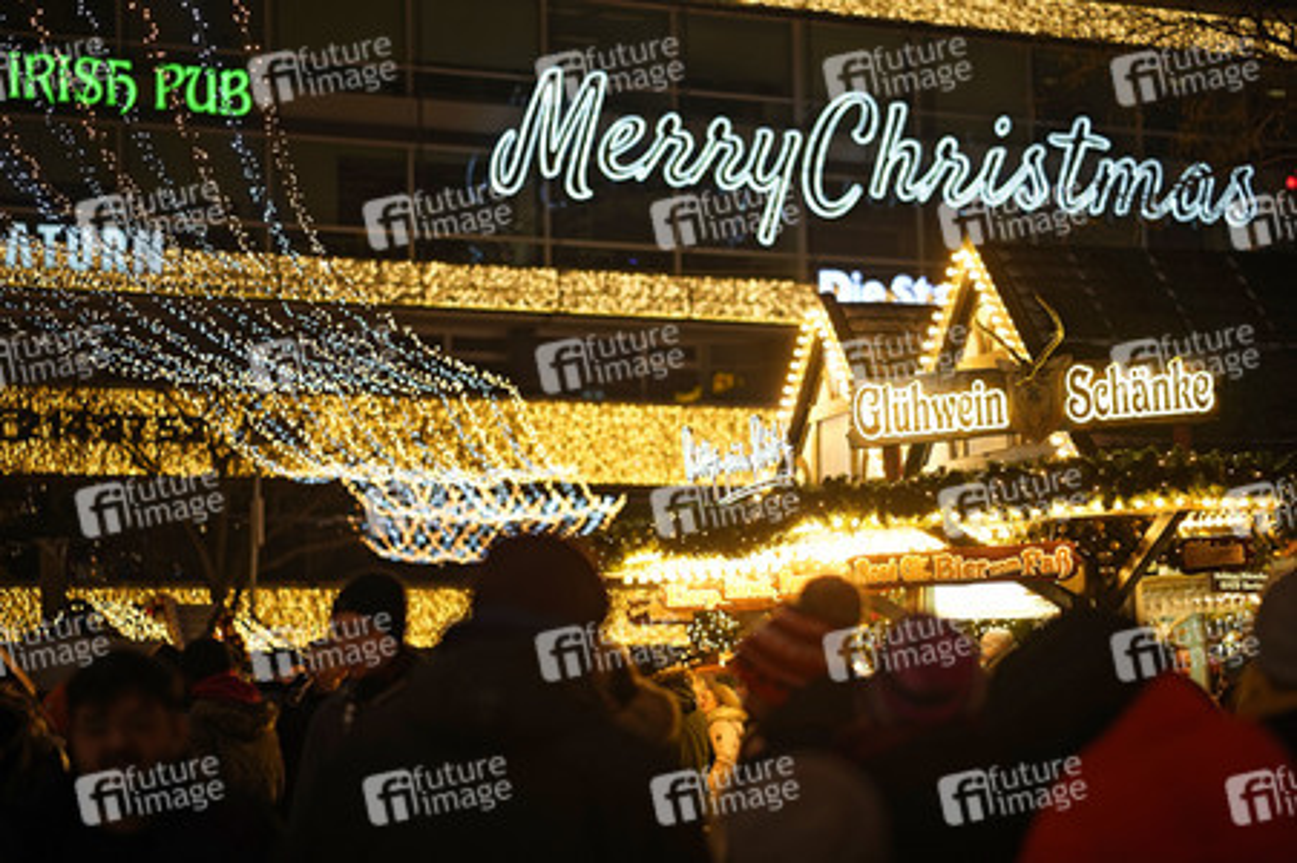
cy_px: 432
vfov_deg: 16.0
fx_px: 3060
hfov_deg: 23.9
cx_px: 648
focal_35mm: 85
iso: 640
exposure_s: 1/125
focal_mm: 85
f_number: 2
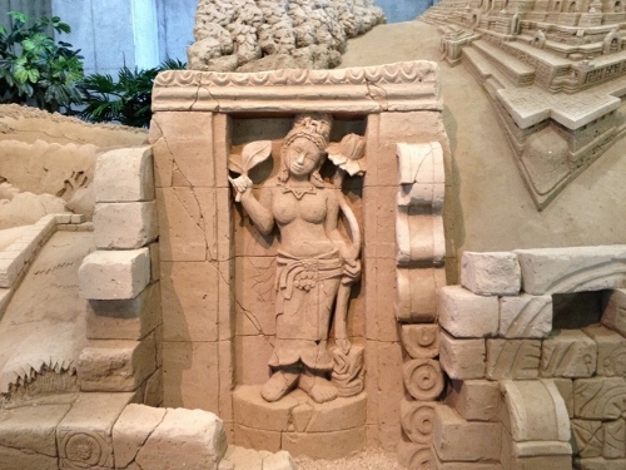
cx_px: 313
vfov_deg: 40.7
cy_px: 235
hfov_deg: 52.6
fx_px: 633
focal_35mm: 35
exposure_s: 1/20
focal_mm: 4.28
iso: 200
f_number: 2.4
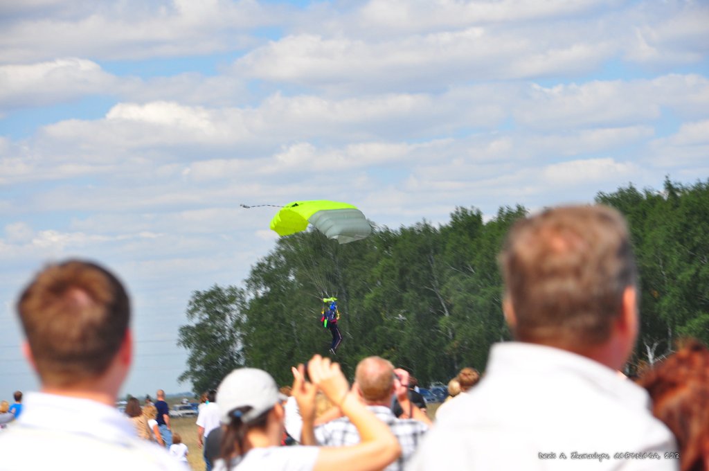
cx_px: 354
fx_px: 3688
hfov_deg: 11.0
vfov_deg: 7.3
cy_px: 236
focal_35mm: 188
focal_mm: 125
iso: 200
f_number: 8
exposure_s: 1/125
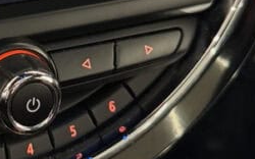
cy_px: -42
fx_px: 750
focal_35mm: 108
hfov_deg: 18.7
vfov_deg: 11.8
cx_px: -12
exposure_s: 1/34
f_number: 1.8
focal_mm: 6.8
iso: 1000
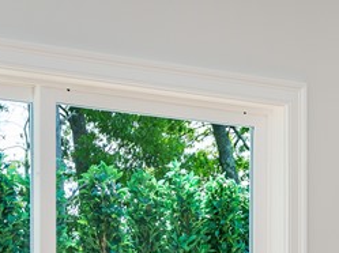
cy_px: 384
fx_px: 1438
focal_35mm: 147
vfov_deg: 9.8
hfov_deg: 13.2
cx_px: 370
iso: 100
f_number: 3.2
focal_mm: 35
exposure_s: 1/200
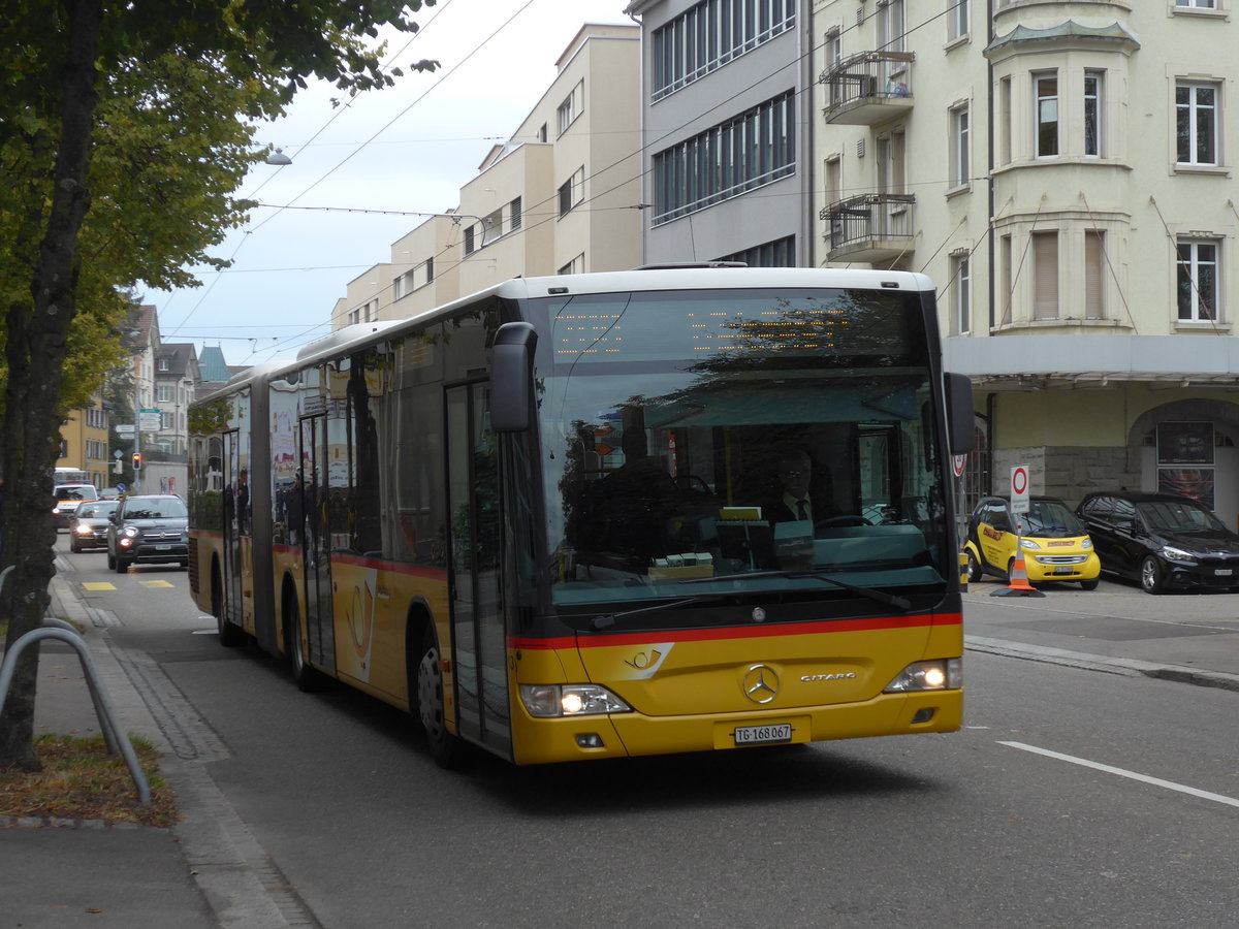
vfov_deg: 22.3
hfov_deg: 29.4
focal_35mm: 66
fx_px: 2362
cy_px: 464
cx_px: 620
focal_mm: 13.4
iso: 160
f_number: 3.9
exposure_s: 1/250
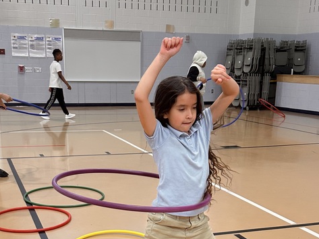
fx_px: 479
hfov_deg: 36.8
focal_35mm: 52
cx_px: 140
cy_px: 209
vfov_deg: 27.1
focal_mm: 6.86
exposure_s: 1/121
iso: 160
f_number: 1.78
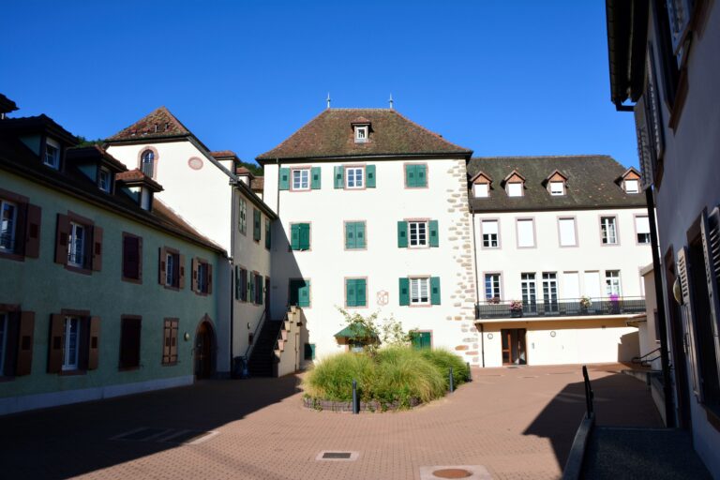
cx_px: 360
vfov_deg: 47.9
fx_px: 540
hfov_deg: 67.4
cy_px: 240
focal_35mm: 27
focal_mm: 18
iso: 110
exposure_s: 1/125
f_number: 11
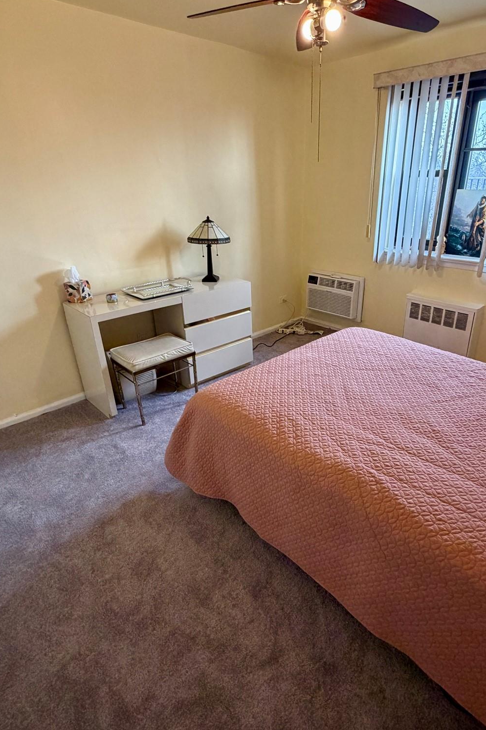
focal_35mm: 20
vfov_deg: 84.0
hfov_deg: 61.4
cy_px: 363
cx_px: 292
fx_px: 405
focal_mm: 2.22
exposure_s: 1/120
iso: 320
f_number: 2.2
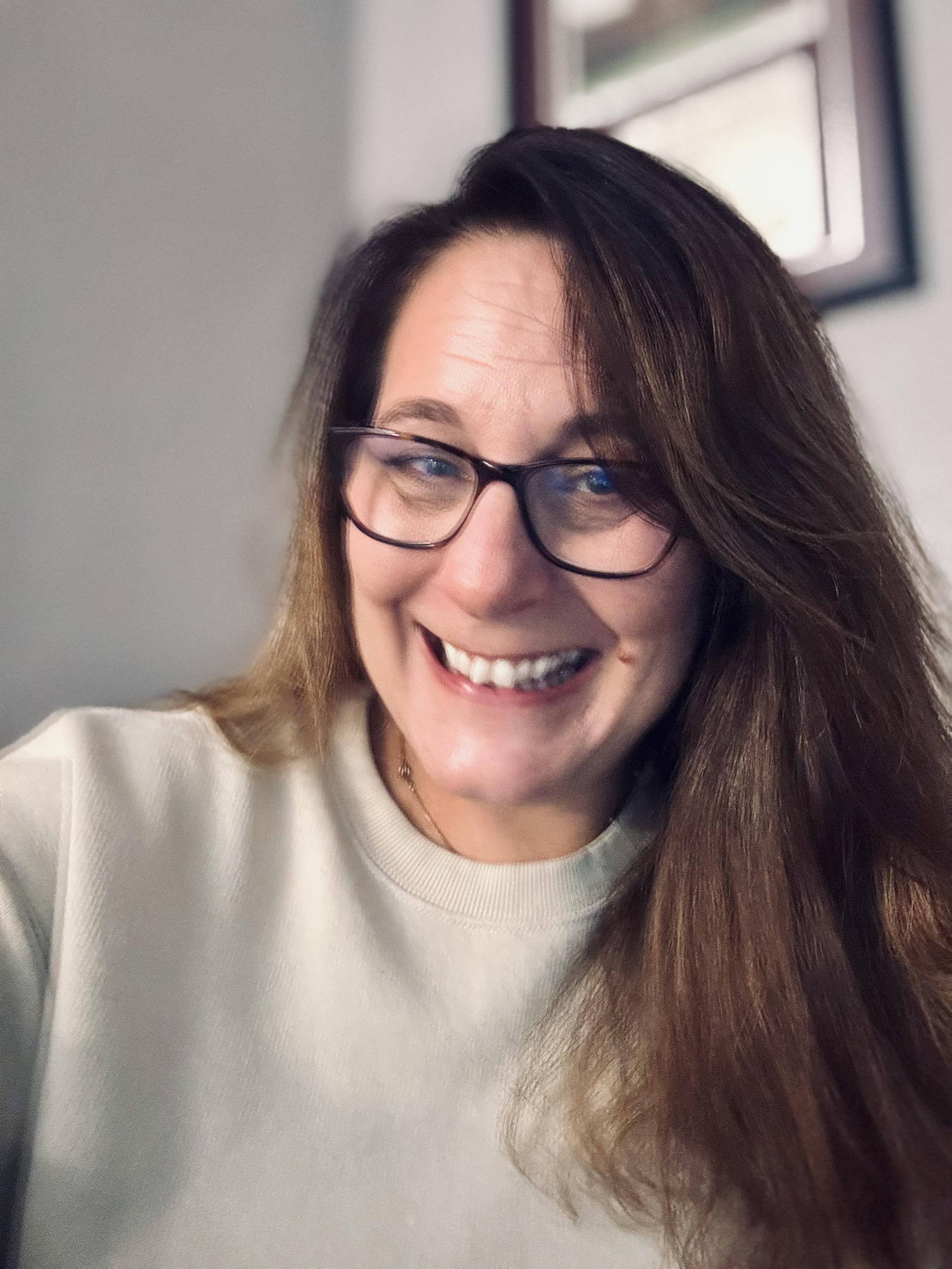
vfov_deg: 60.0
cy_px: 634
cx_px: 476
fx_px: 1100
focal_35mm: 30
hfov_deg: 46.8
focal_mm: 2.69
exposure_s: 1/30
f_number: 1.9
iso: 500
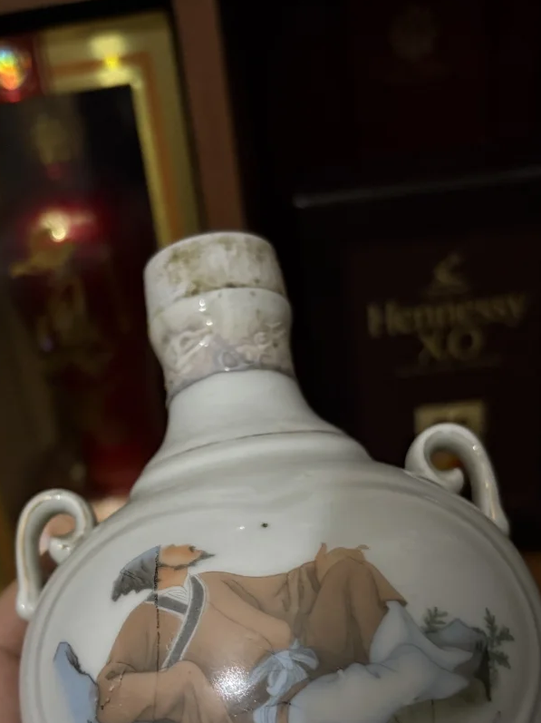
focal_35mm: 47
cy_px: 500
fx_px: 980
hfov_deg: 30.8
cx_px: 220
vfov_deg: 39.8
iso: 640
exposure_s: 1/25
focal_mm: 5.96
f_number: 1.6
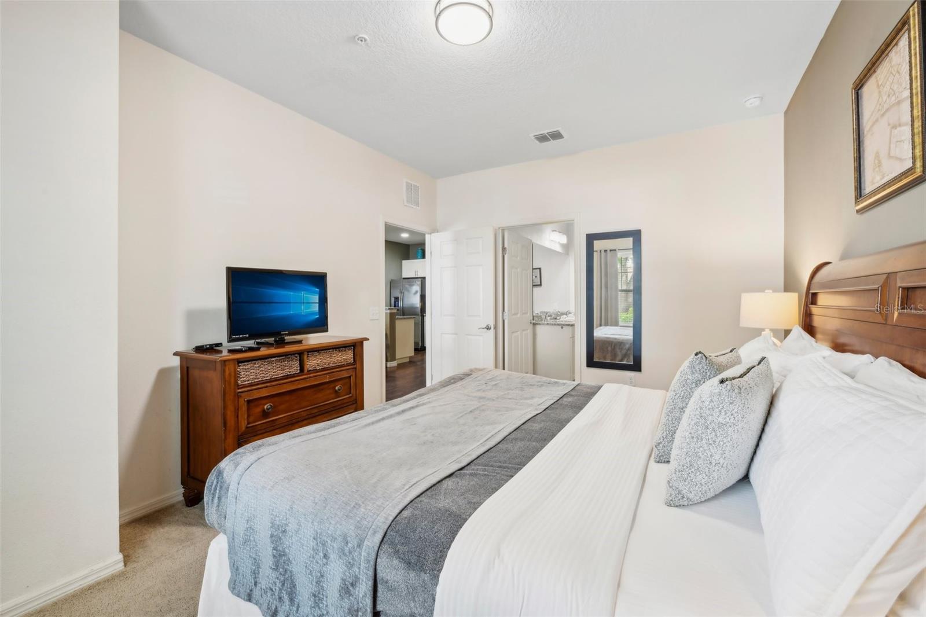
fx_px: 386
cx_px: 463
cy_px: 308
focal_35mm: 15
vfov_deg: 77.3
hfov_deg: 100.4
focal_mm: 15
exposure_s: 1/5
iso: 400
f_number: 8
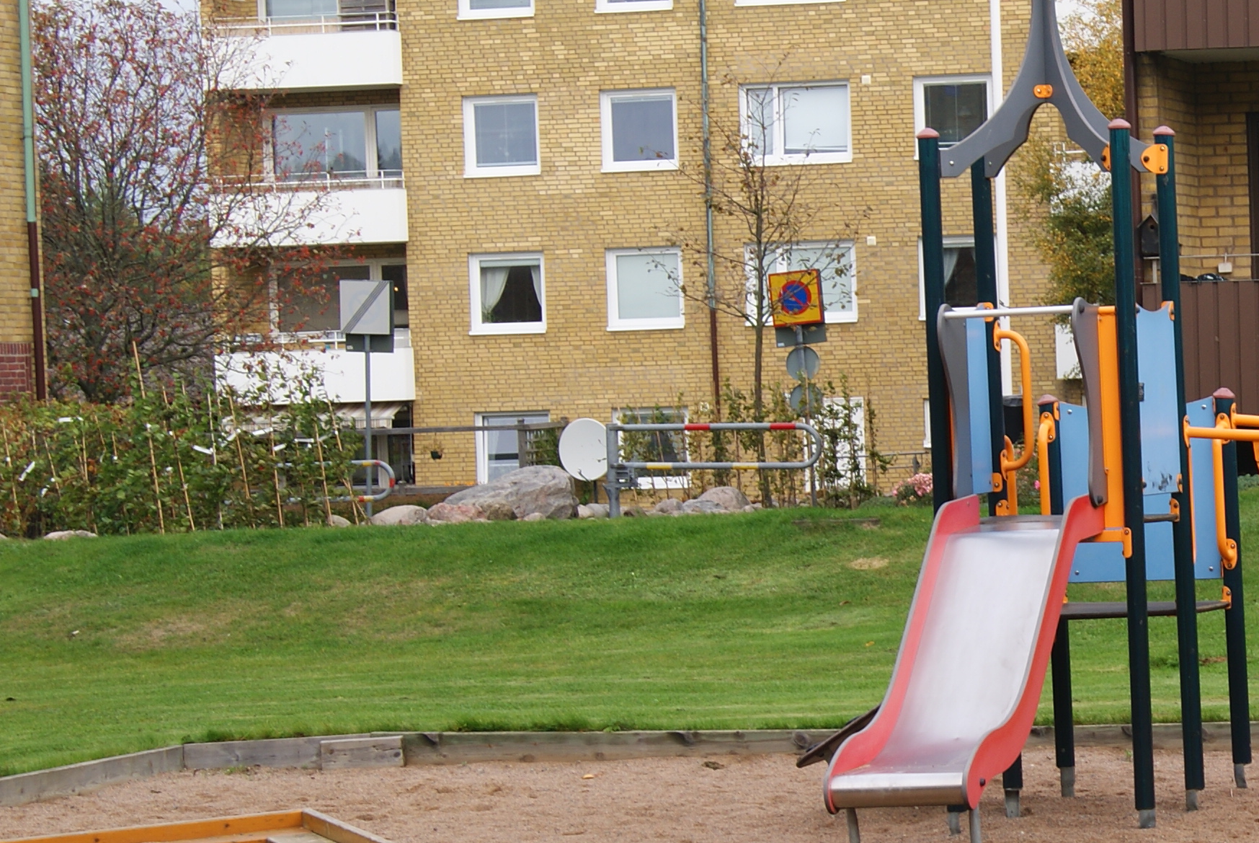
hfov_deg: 15.1
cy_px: 575
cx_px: 1303
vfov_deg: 10.3
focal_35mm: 133
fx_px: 4656
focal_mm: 40
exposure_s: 1/80
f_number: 7.1
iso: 100
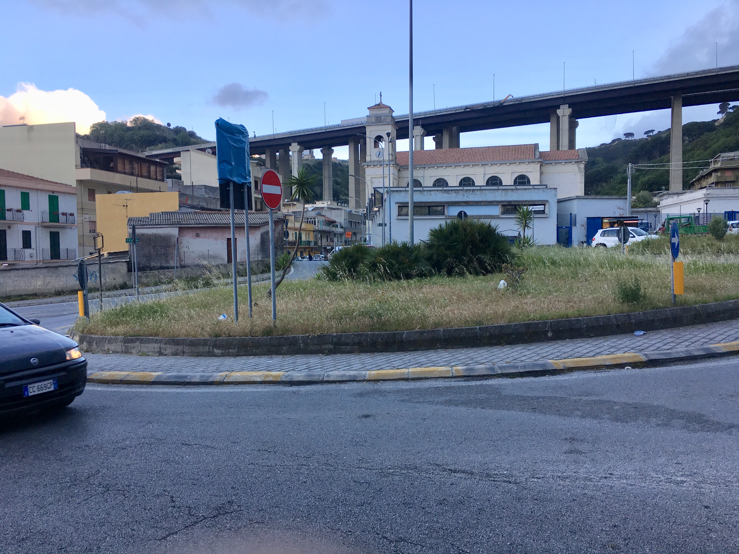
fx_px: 619
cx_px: 370
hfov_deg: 61.7
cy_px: 277
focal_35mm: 29
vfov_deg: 48.2
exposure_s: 1/240
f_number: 2.2
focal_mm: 4.15
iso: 25
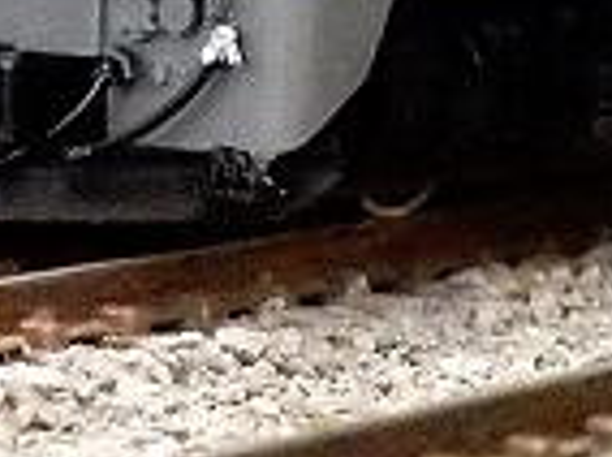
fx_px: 5224
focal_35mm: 296
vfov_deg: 5.0
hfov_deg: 6.6
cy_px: -164
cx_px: 1039
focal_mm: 10.7
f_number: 4.5
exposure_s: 1/50
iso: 3200
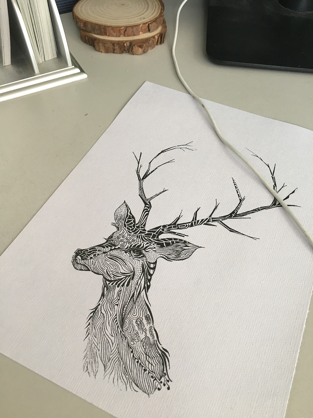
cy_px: 209
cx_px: 156
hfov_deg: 48.2
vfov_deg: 61.7
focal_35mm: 29
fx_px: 350
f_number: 2.2
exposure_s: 1/33
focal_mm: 4.15
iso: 100
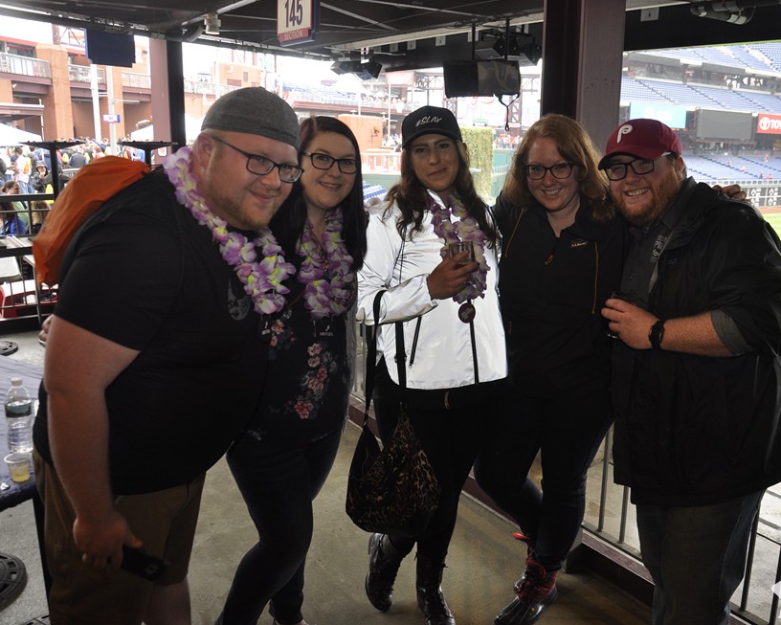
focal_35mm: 31
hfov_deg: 56.9
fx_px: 717
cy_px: 308
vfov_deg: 47.1
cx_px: 455
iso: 400
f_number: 5
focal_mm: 18
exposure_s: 1/60
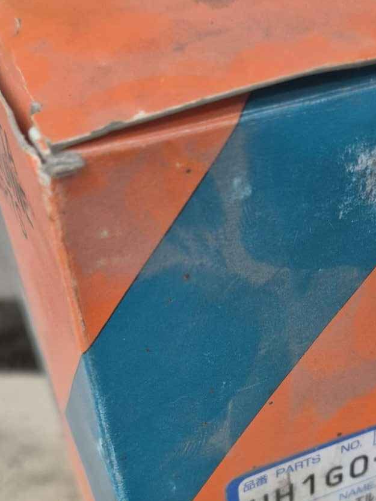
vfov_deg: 35.4
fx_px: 767
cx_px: 284
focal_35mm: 53
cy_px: 374
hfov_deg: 27.1
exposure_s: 1/60
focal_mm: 5.4
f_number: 1.8
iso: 800
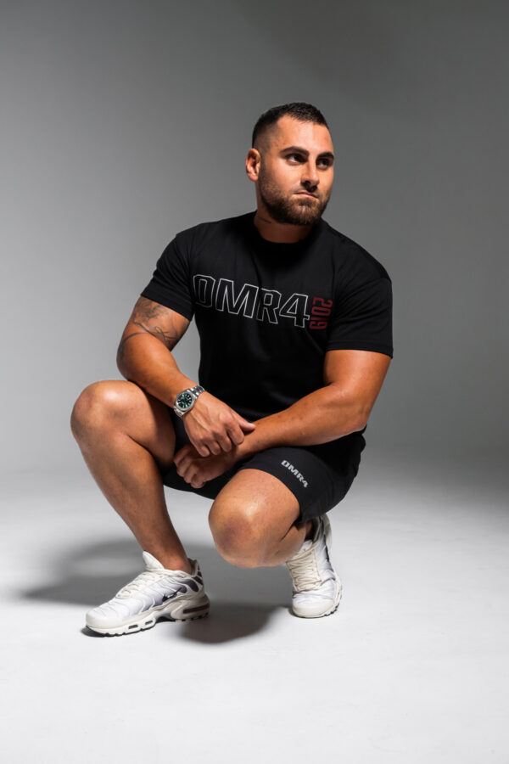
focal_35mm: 48
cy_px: 382
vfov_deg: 41.1
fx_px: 1018
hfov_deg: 28.1
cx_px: 254
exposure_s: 1/200
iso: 640
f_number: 6.3
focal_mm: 48
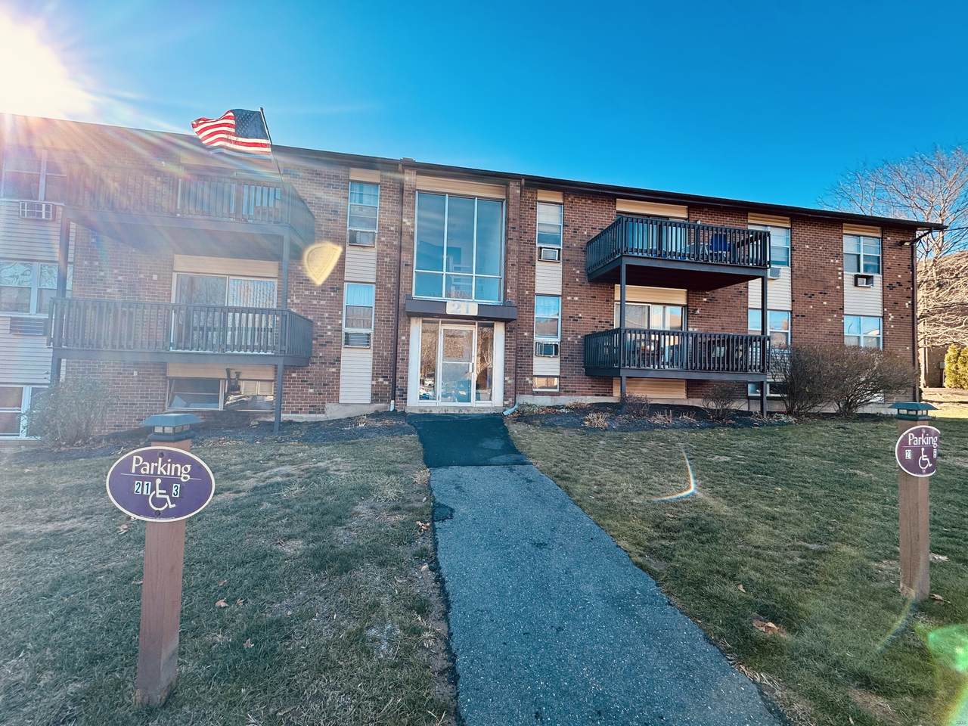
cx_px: 484
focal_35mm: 14
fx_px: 391
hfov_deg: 102.1
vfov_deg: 85.7
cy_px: 363
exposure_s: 1/256
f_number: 2.2
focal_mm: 2.22
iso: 40
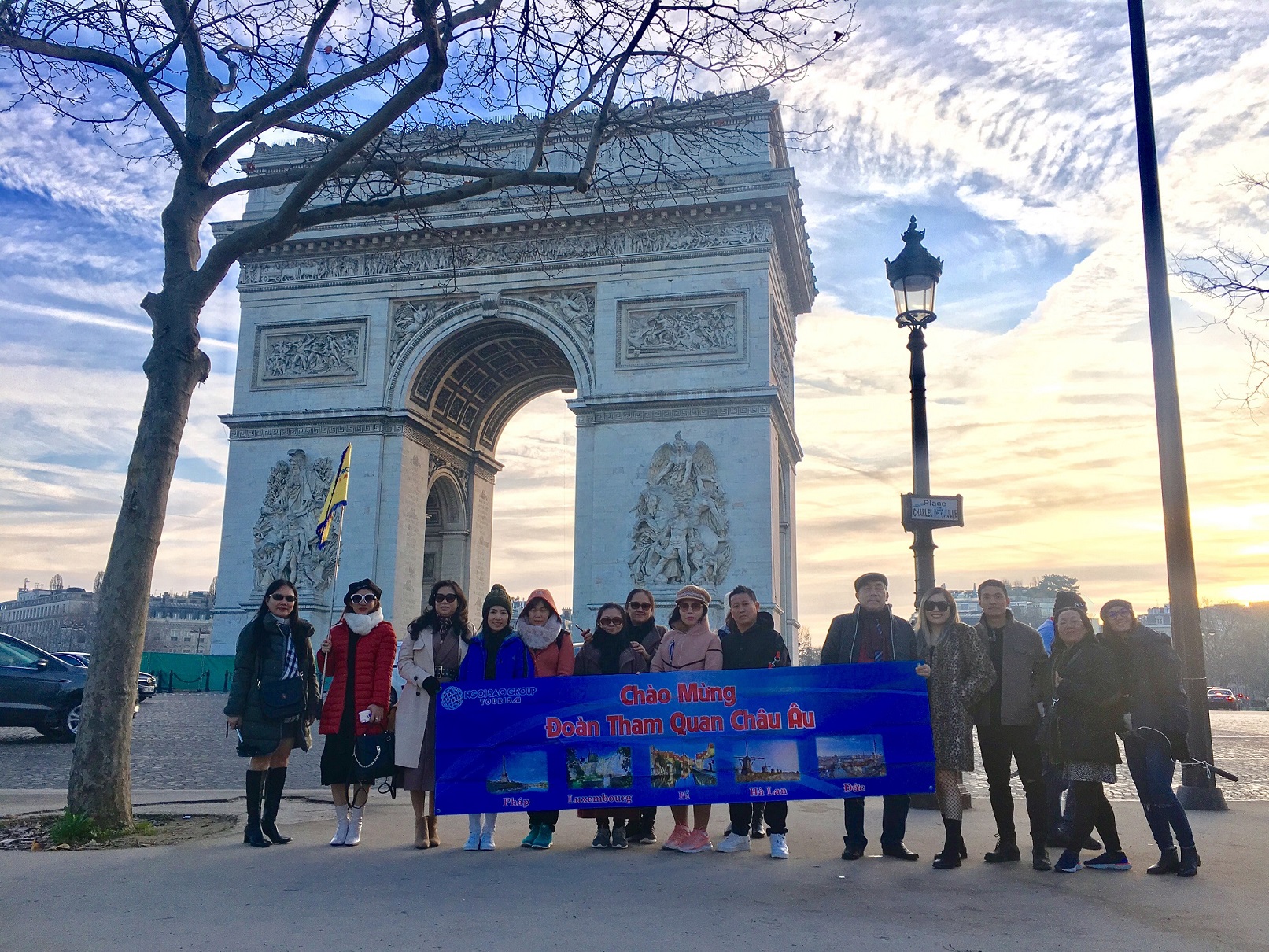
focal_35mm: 29
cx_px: 634
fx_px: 1063
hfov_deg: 61.7
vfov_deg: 48.2
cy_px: 476
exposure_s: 1/250
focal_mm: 4.15
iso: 25
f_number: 2.2
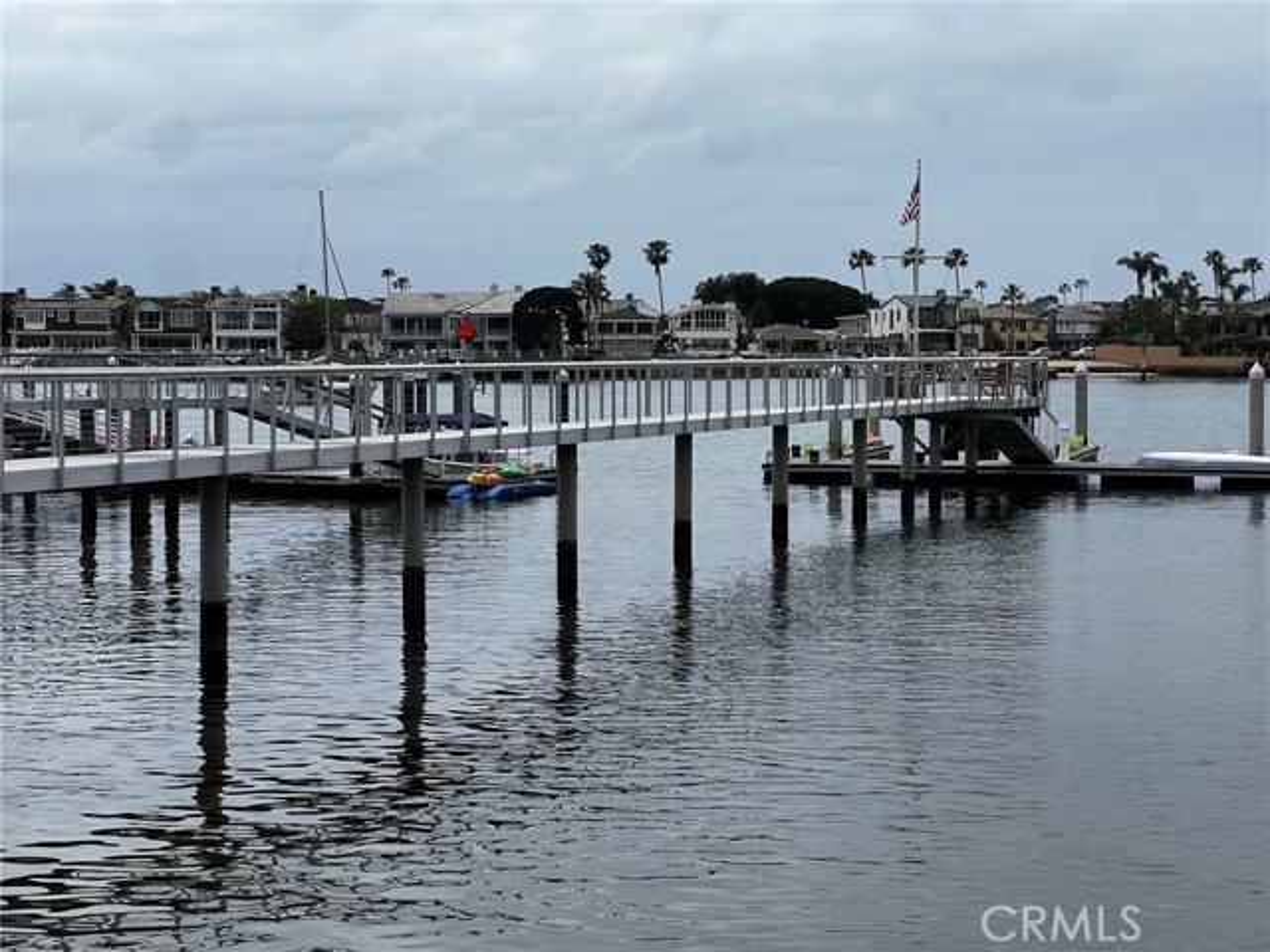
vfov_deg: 19.1
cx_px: 635
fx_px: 2825
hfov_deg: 25.3
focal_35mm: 77
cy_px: 476
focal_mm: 9
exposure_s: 1/1429
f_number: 2.8
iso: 32
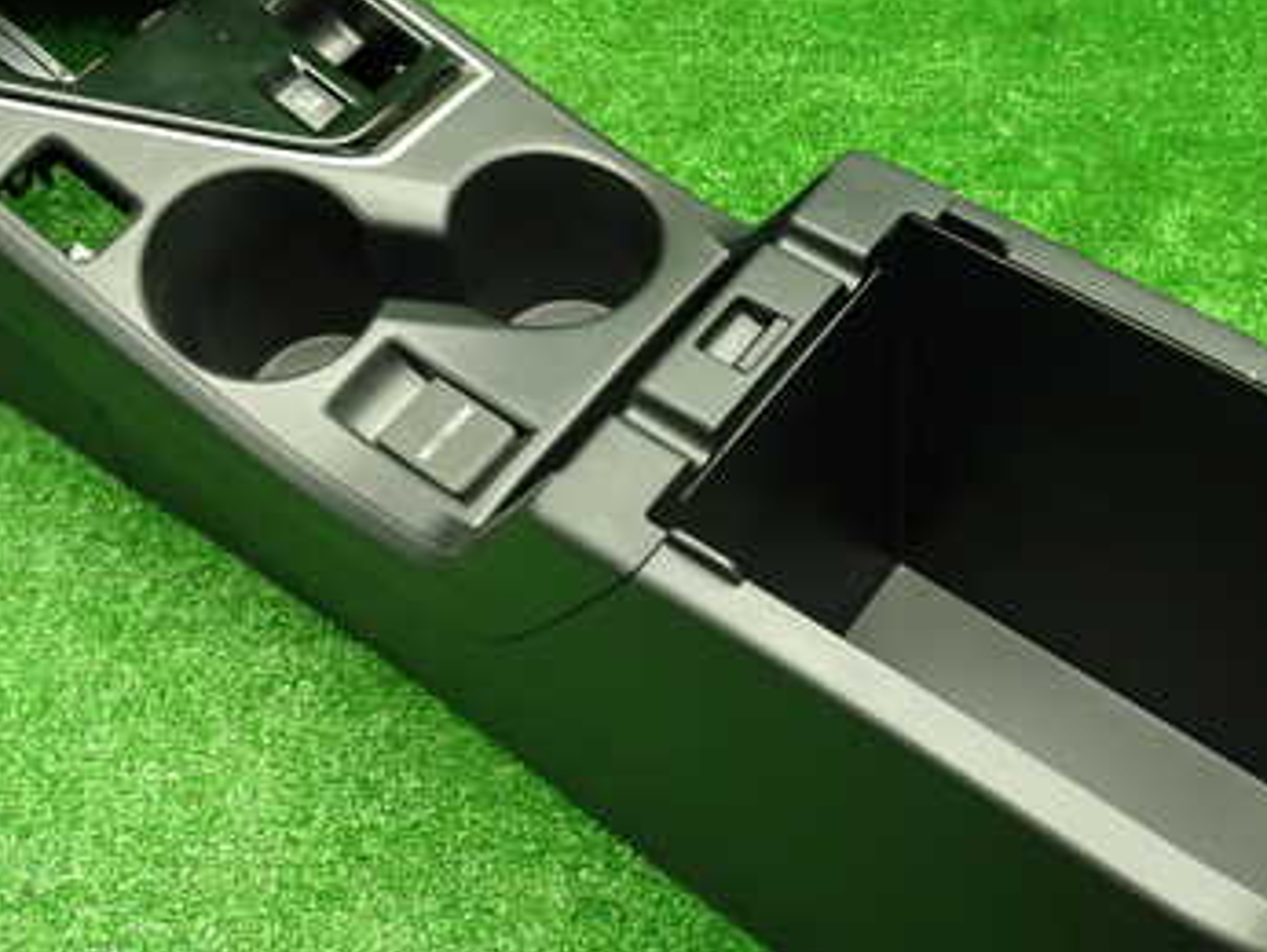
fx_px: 1905
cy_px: 282
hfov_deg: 36.7
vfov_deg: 27.8
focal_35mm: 52
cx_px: 714
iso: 400
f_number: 2.3
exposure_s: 1/30
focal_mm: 5.4
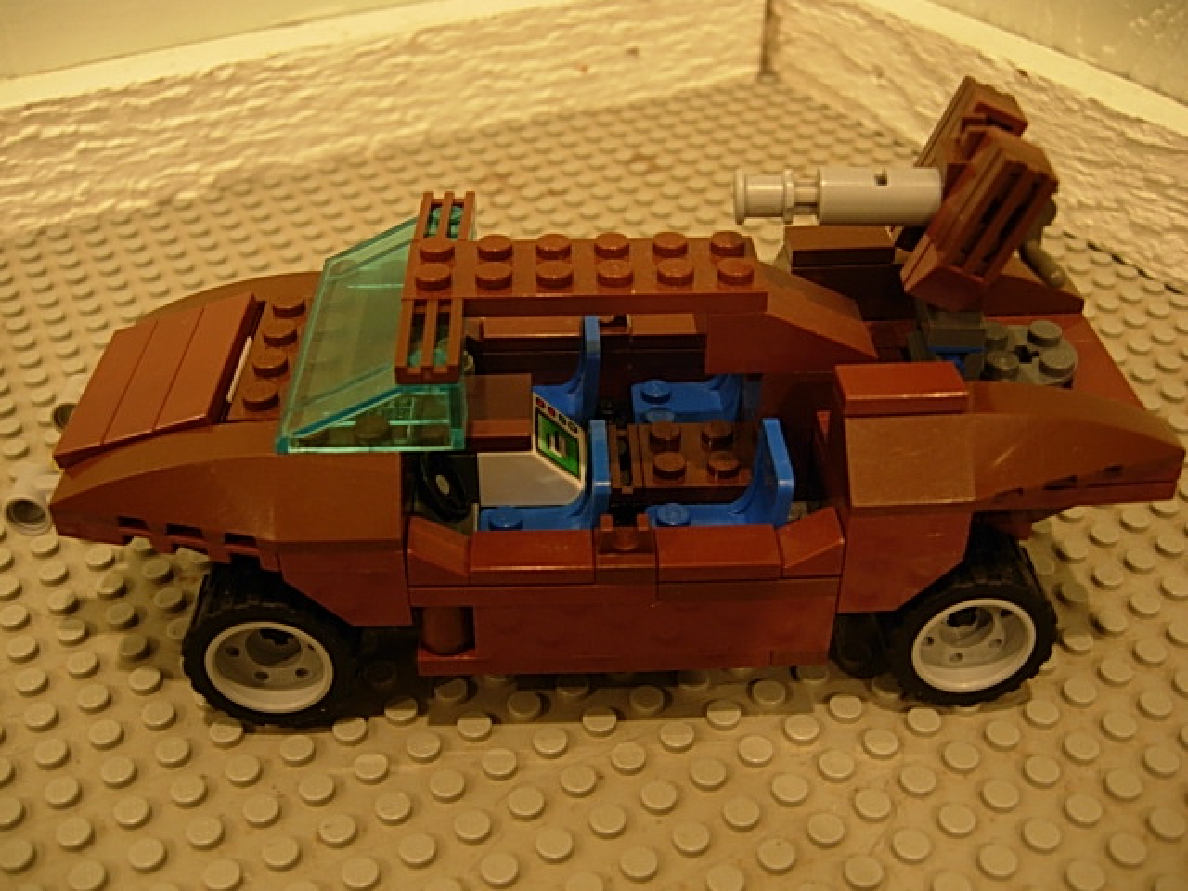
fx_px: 1235
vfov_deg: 39.7
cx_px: 594
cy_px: 446
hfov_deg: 51.4
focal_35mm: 36
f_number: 2.7
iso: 129
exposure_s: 1/4
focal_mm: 7.5
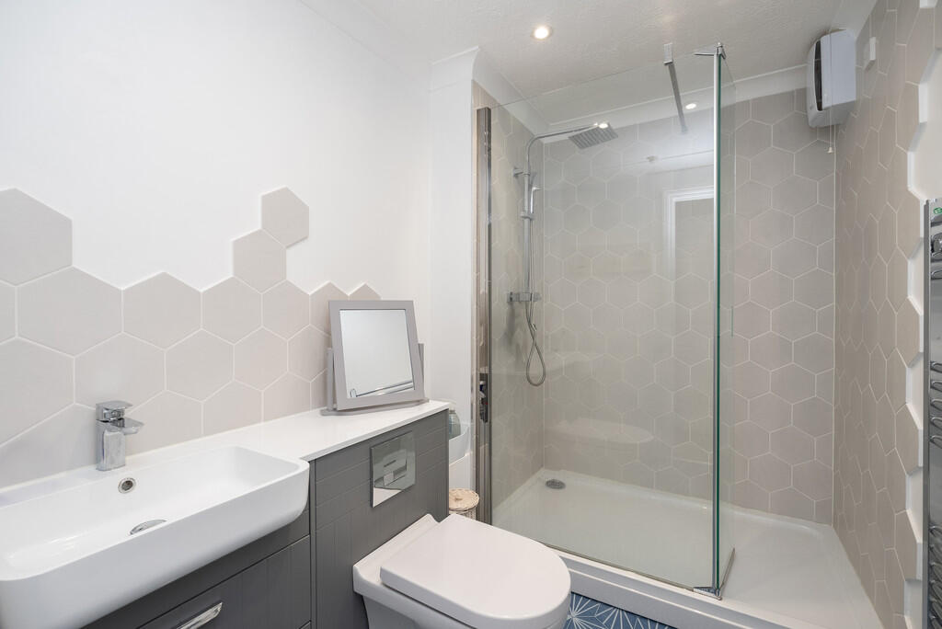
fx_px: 419
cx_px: 471
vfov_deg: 73.8
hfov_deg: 96.7
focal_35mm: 16
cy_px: 314
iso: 640
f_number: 7.1
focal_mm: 16
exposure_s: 1/50
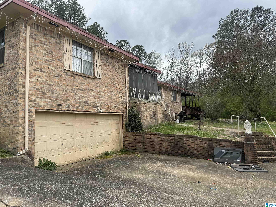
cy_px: 104
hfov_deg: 71.6
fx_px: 191
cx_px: 138
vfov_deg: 56.8
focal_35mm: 24
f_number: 1.78
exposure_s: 1/1980
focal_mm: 6.86
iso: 80
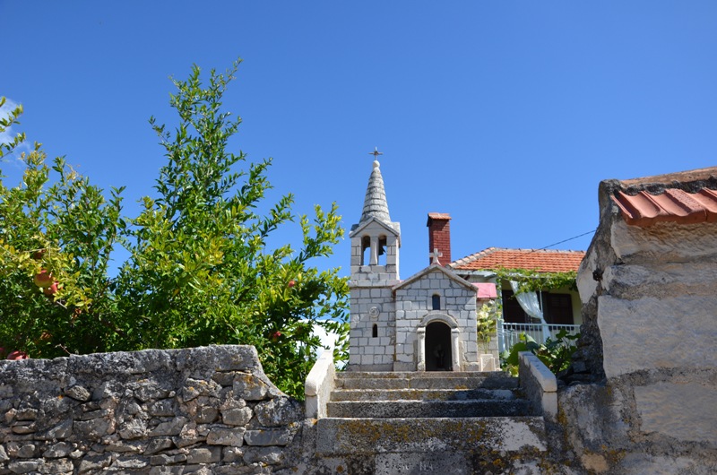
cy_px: 238
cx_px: 358
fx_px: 656
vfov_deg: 39.8
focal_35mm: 33
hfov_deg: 57.3
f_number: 8
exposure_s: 1/250
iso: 200
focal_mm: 22
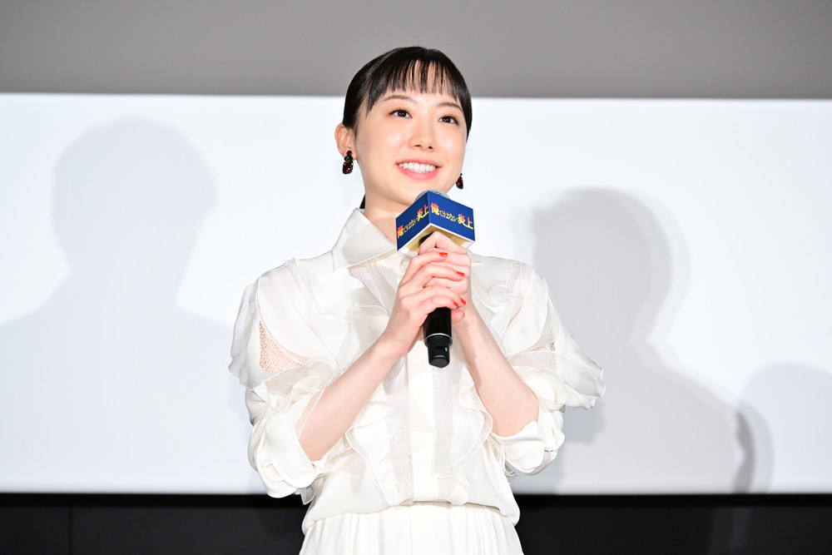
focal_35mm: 170
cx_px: 416
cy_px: 278
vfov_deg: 8.1
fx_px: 3929
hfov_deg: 12.1
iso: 3200
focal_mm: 170
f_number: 6.3
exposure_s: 1/200
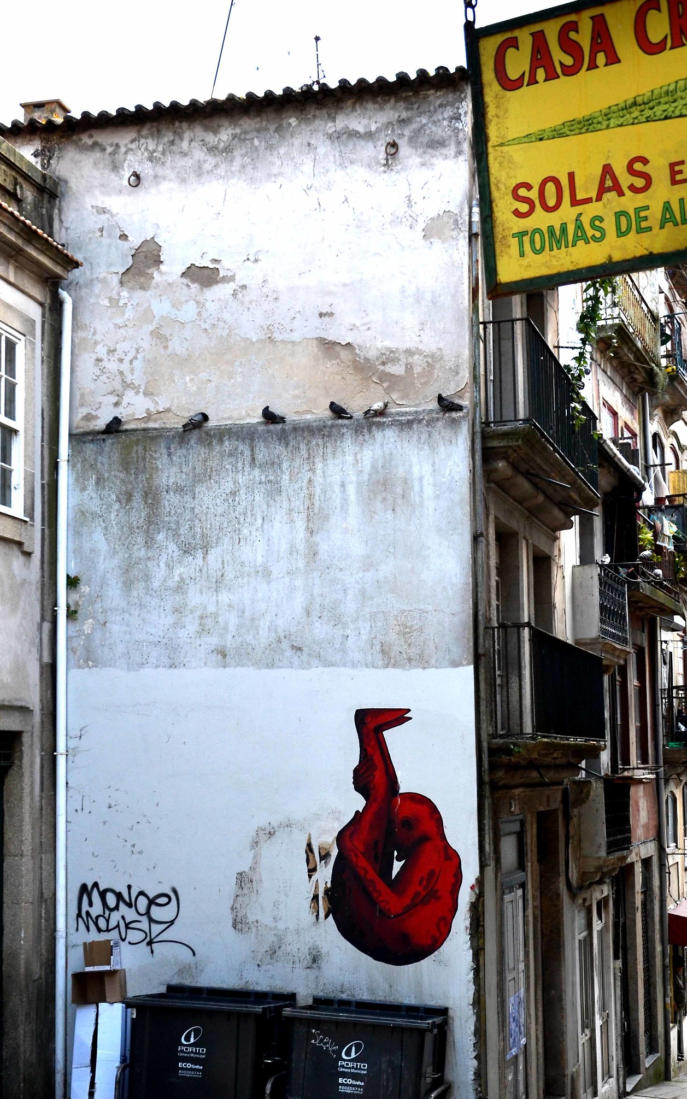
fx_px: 1366
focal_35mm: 46
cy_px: 577
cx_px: 323
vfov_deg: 43.8
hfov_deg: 28.2
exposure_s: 1/200
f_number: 7.1
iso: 200
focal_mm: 25
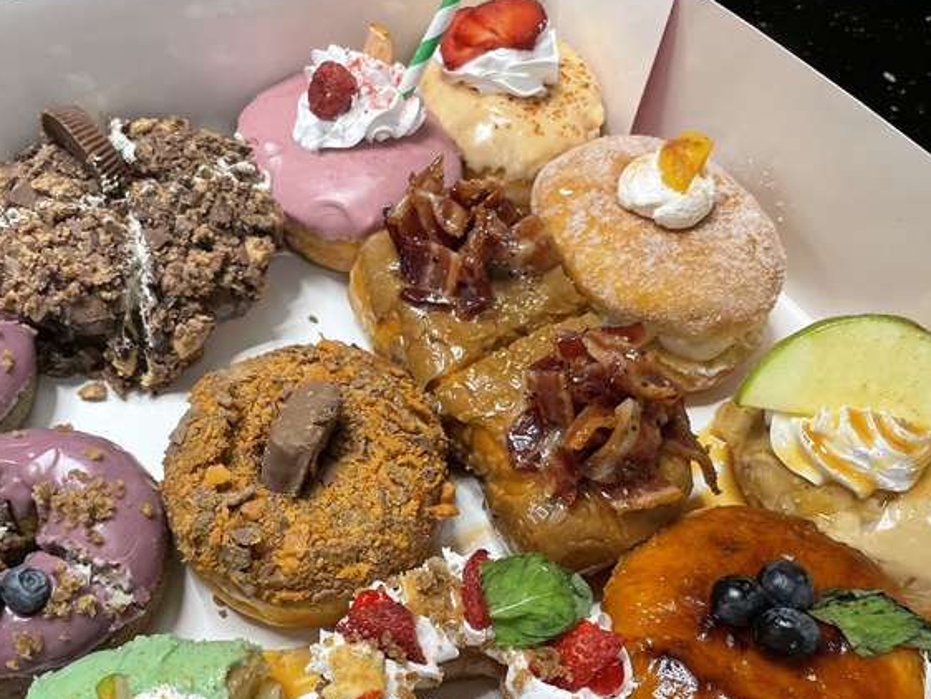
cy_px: 449
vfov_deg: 38.4
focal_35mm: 37
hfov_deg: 49.9
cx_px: 389
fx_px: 996
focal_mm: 4.2
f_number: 1.6
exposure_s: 1/120
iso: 125
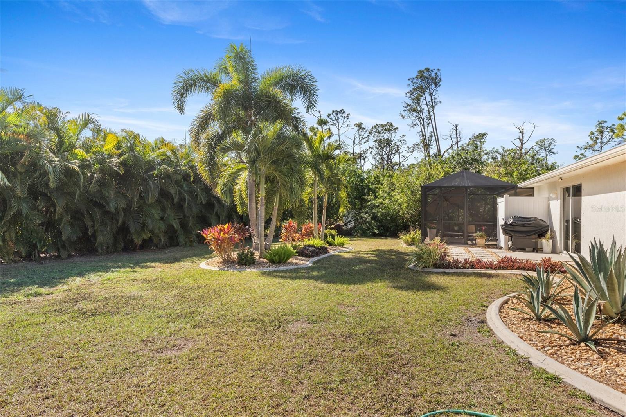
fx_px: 368
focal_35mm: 21
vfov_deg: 59.1
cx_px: 313
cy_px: 208
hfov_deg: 80.8
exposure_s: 1/160
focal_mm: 14.1
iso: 100
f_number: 9
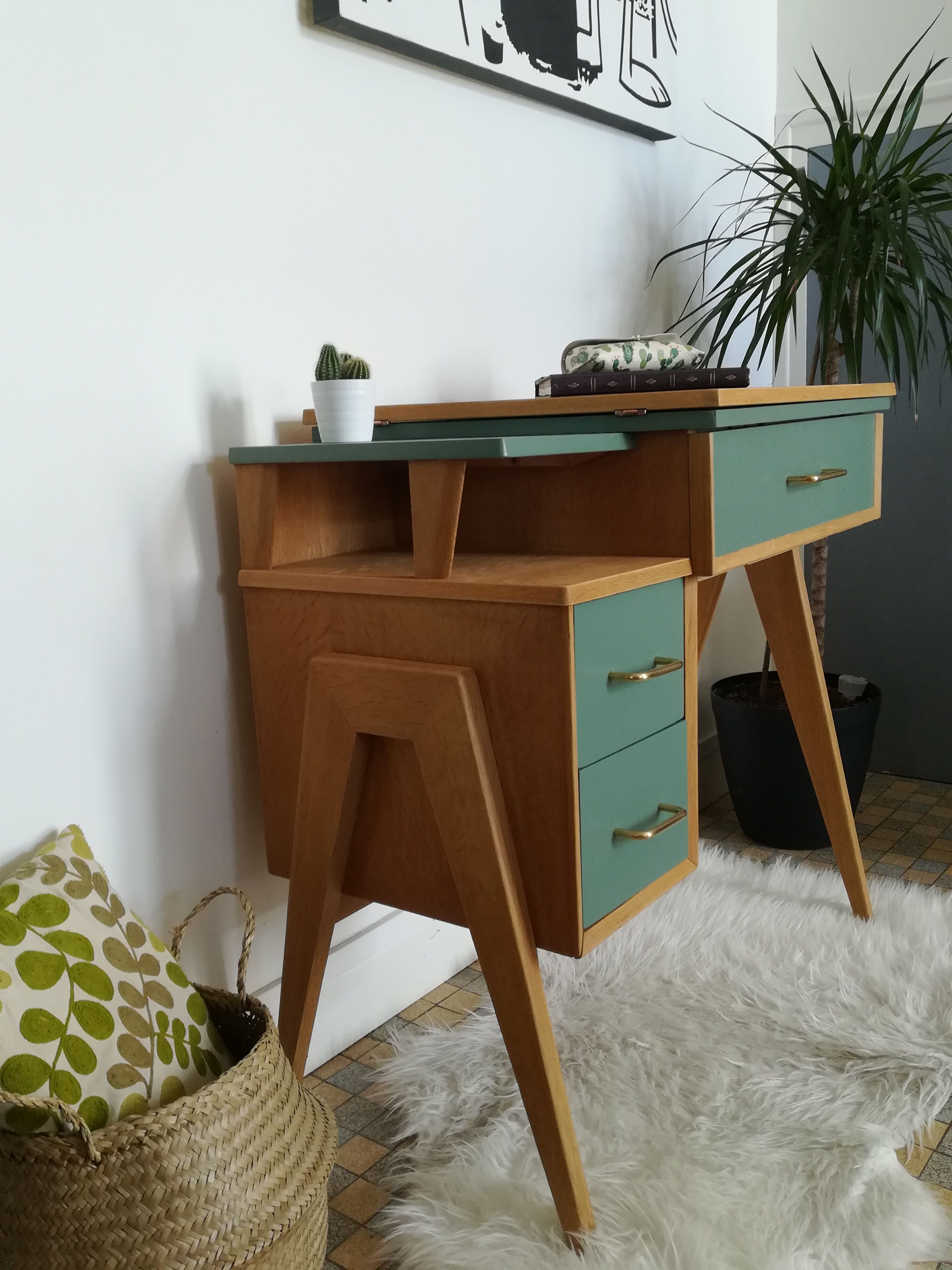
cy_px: 635
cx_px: 476
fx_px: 1100
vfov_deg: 60.0
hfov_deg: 46.8
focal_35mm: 30
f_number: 2.2
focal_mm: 3.83
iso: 160
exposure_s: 1/33.3
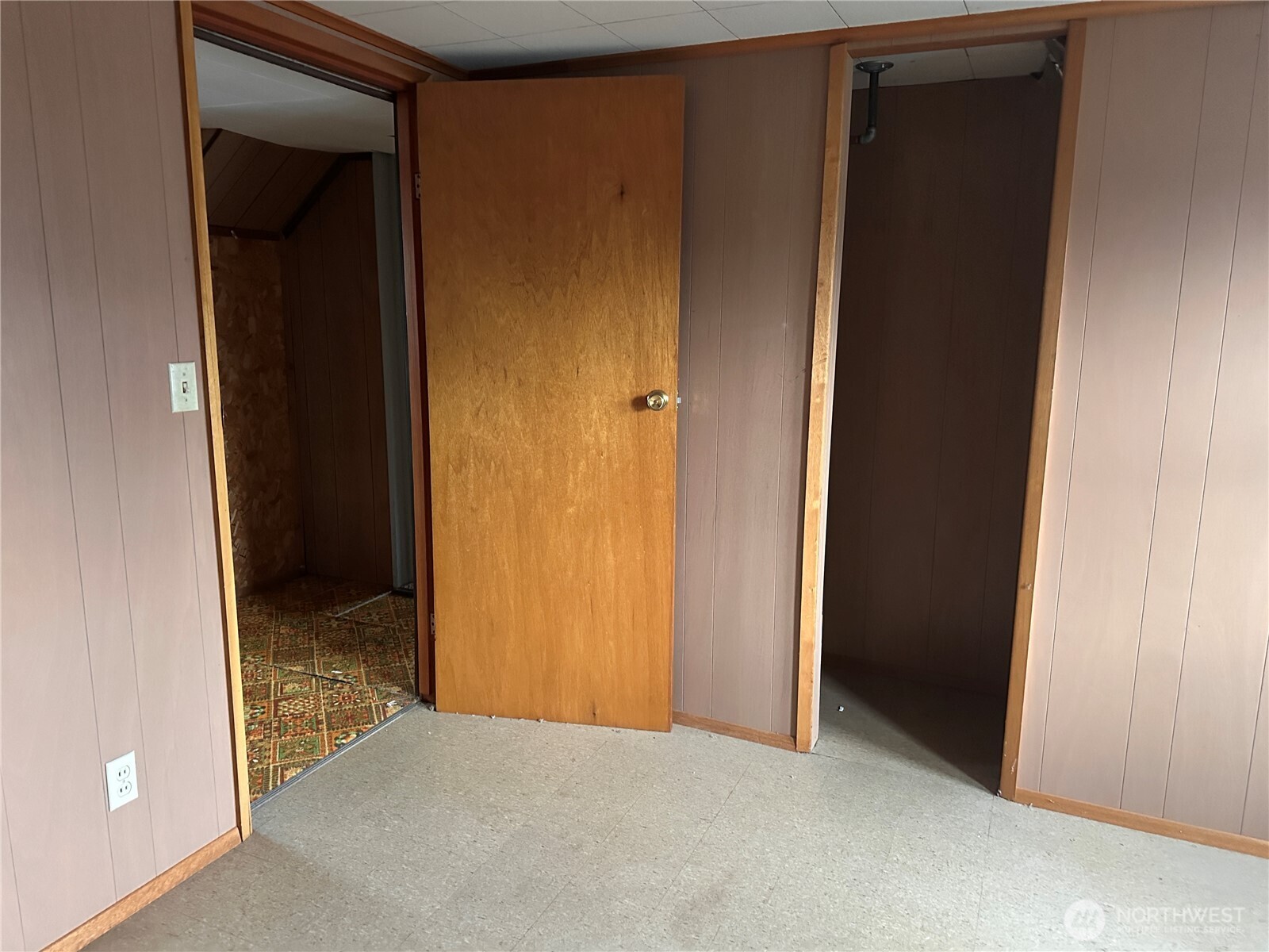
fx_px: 880
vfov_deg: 56.8
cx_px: 634
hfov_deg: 71.6
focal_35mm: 24
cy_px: 476
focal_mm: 6.86
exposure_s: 1/40
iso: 1000
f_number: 1.78
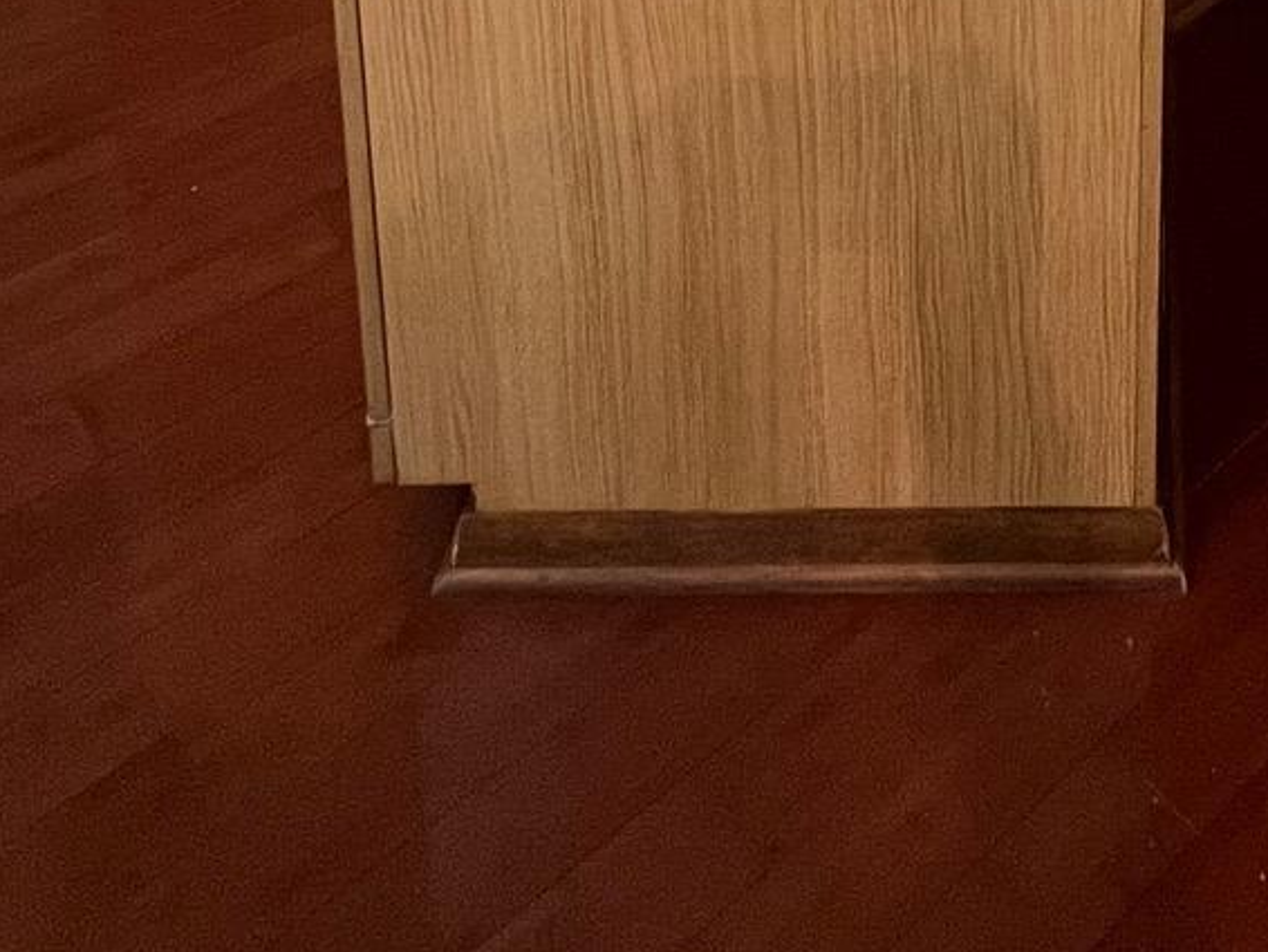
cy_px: -746
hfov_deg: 37.0
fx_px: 1722
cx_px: 1212
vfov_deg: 21.2
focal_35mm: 47
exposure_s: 1/60
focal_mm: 1.57
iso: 200
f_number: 1.8
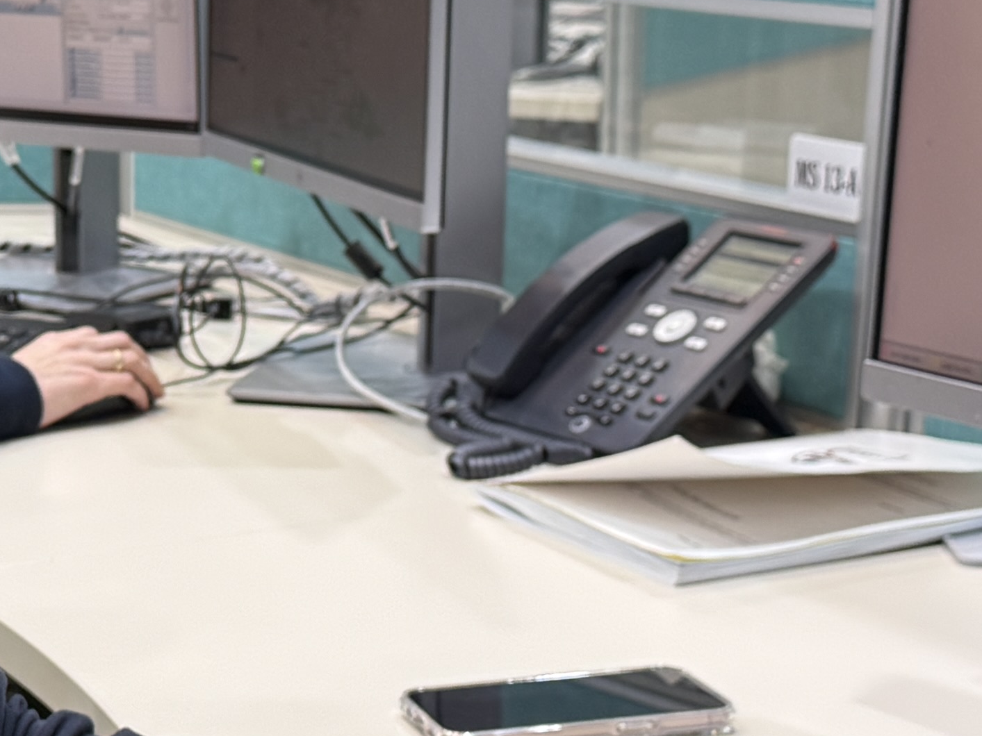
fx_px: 2752
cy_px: 510
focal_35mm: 97
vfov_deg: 15.2
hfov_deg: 19.8
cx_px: 56
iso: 160
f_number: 1.78
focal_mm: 6.76
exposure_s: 1/100
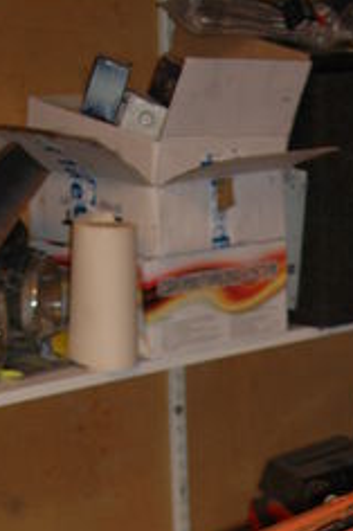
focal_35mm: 114
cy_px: 664
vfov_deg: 17.0
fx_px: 1679
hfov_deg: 11.8
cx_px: 396
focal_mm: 28
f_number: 3.5
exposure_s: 1/60
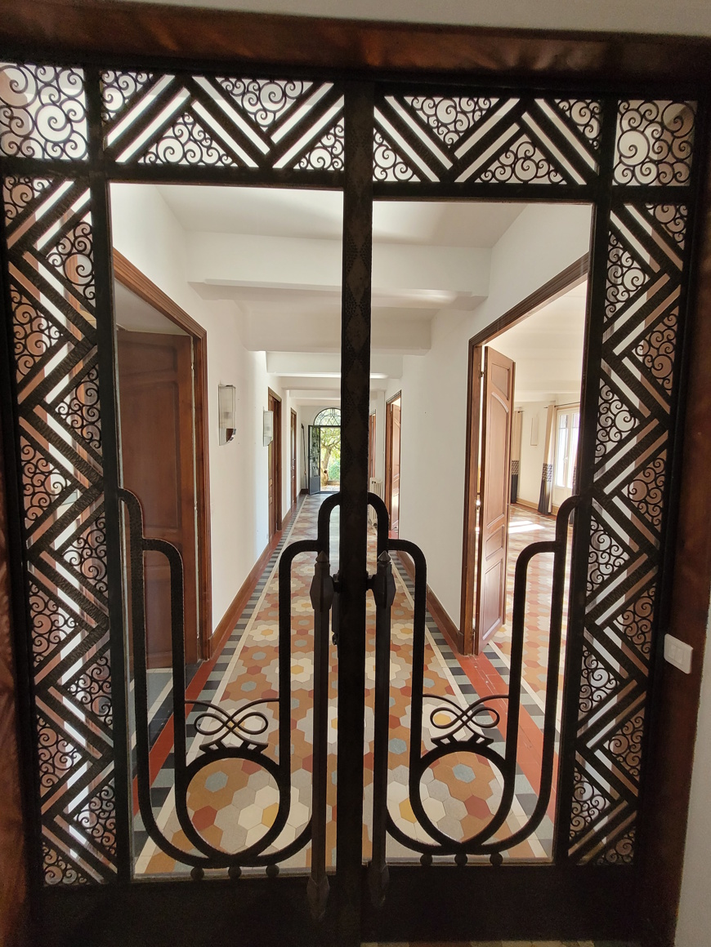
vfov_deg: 106.2
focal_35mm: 13
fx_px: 356
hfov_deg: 89.9
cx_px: 356
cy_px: 474
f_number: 2.2
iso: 200
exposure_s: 1/50
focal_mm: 1.74
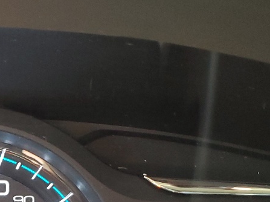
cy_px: 281
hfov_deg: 19.7
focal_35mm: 93
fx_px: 725
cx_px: -66
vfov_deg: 15.0
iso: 188
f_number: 1.5
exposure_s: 1/60.2
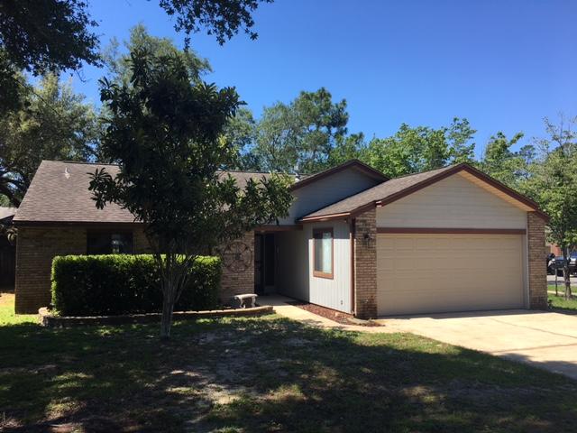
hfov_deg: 61.7
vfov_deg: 48.2
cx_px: 288
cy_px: 216
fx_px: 483
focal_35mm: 29
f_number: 2.2
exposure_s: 1/905
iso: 25
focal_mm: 4.15
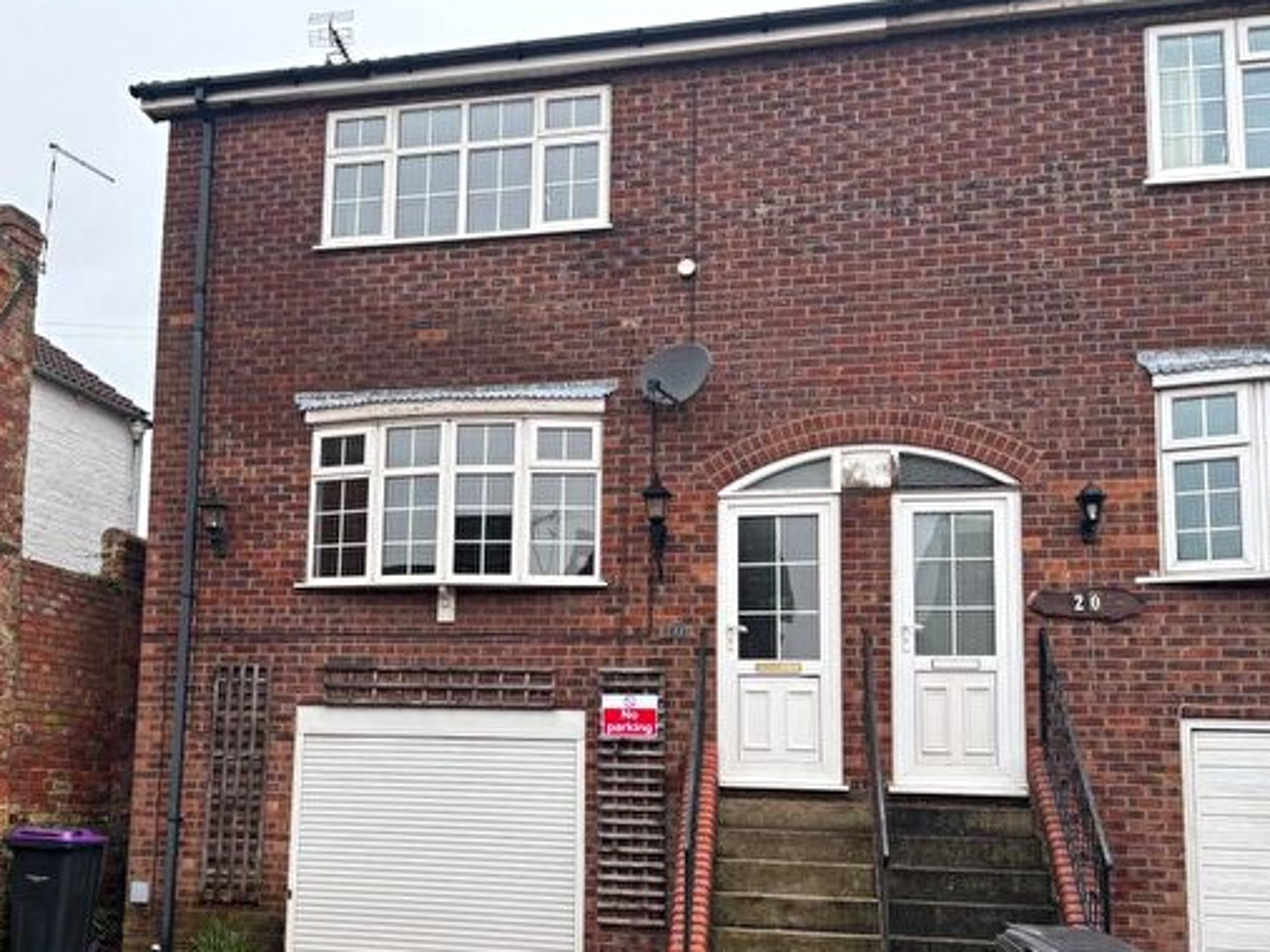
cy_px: 627
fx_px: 1320
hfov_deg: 50.6
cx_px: 439
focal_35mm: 36
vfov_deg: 39.2
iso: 32
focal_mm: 5.96
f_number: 1.6
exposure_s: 1/121
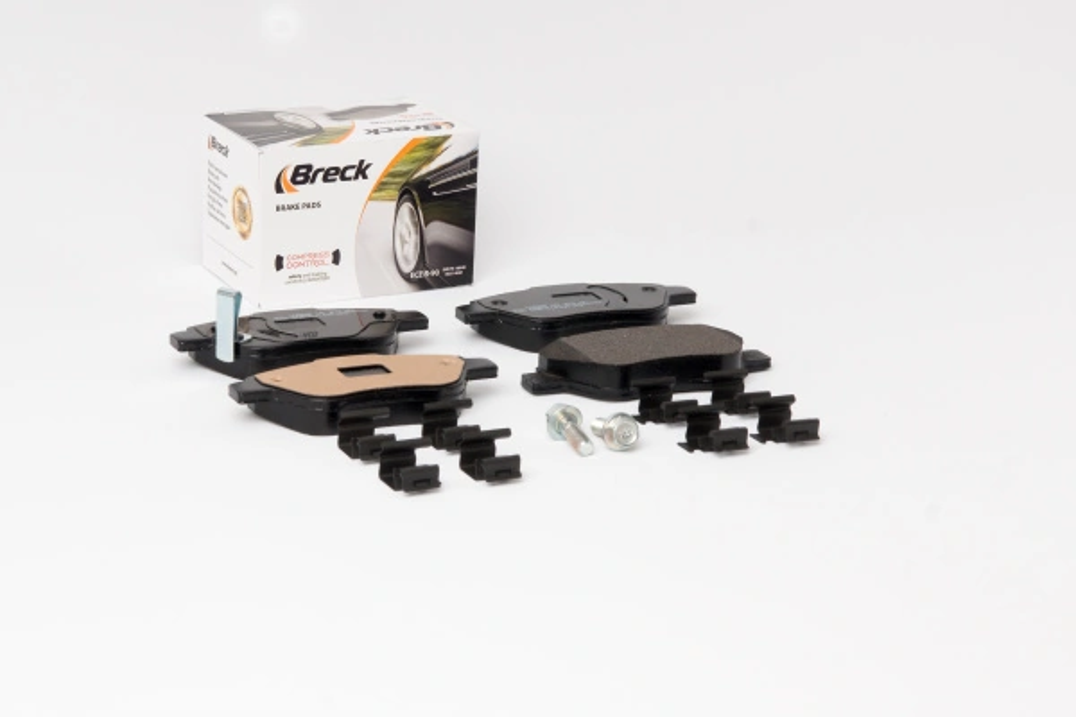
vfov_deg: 16.6
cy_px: 358
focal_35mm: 82
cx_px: 538
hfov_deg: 24.6
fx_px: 2466
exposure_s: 1/200
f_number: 13
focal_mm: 55
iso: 100
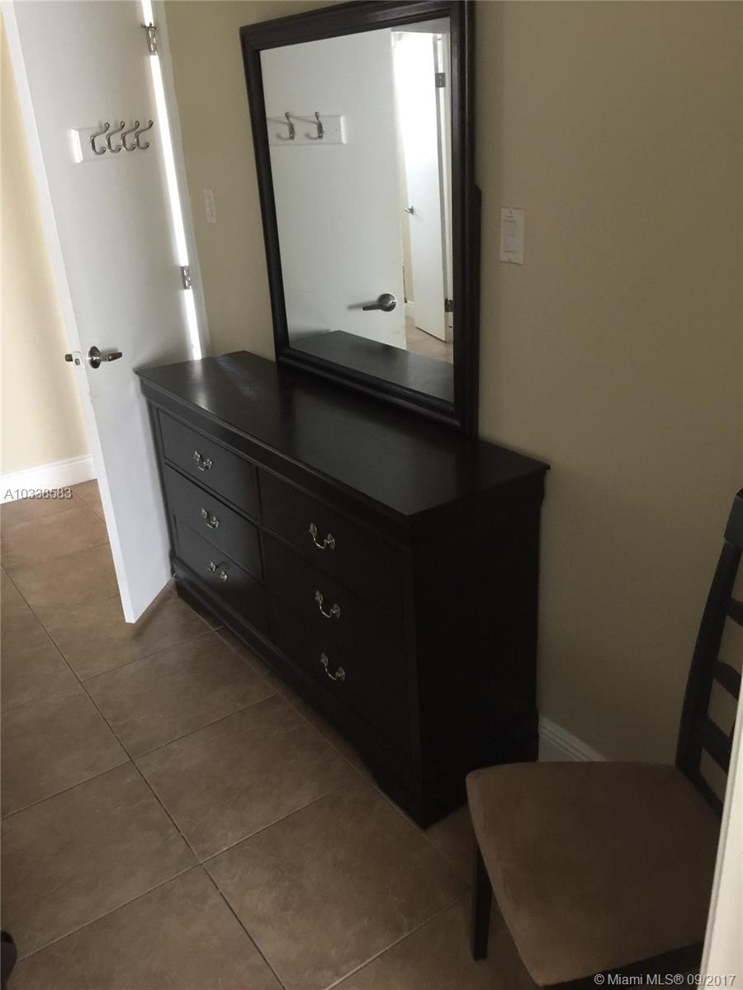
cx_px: 372
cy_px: 495
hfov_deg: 48.2
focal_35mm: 29
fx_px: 830
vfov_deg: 61.7
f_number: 2.2
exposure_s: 1/10
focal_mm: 4.15
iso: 100
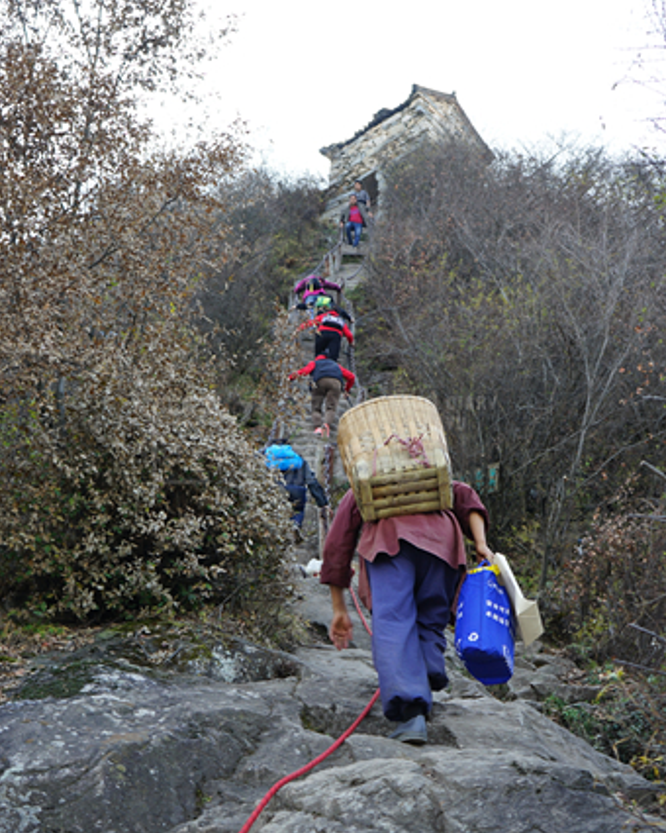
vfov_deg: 32.5
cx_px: 323
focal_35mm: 58
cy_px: 437
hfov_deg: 26.2
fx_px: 1429
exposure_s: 1/80
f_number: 5.6
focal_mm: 35
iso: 100
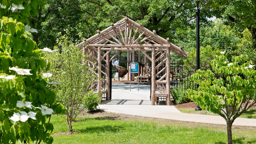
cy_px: 66
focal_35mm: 74
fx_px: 502
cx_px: 128
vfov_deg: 16.3
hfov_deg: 28.6
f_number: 10
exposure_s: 1/250
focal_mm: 70
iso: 200
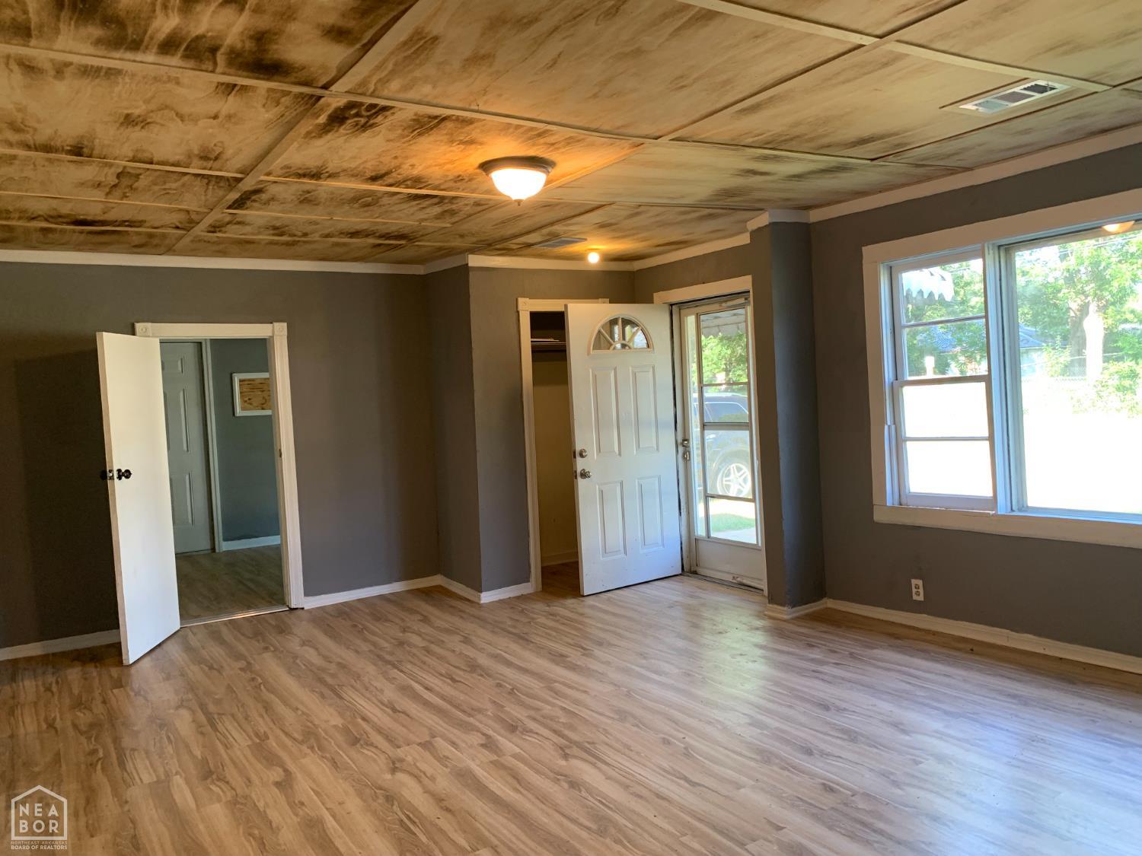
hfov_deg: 67.3
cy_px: 428
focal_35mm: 26
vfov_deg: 53.1
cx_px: 571
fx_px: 858
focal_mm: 4.25
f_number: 1.8
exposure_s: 1/60
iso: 64
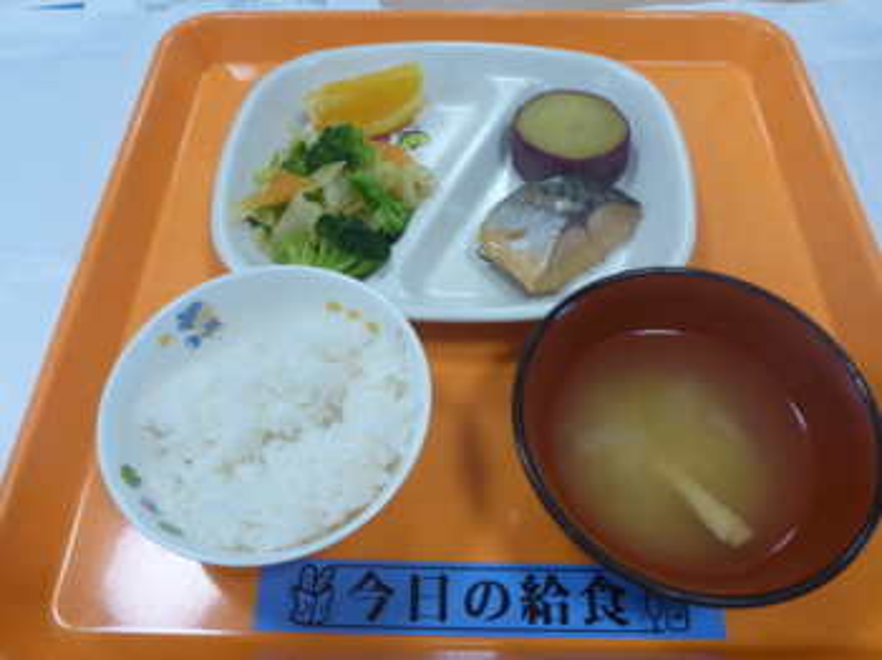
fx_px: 713
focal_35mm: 28
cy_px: 330
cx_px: 441
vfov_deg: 49.7
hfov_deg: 63.5
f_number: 3.3
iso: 400
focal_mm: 4.9
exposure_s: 1/80
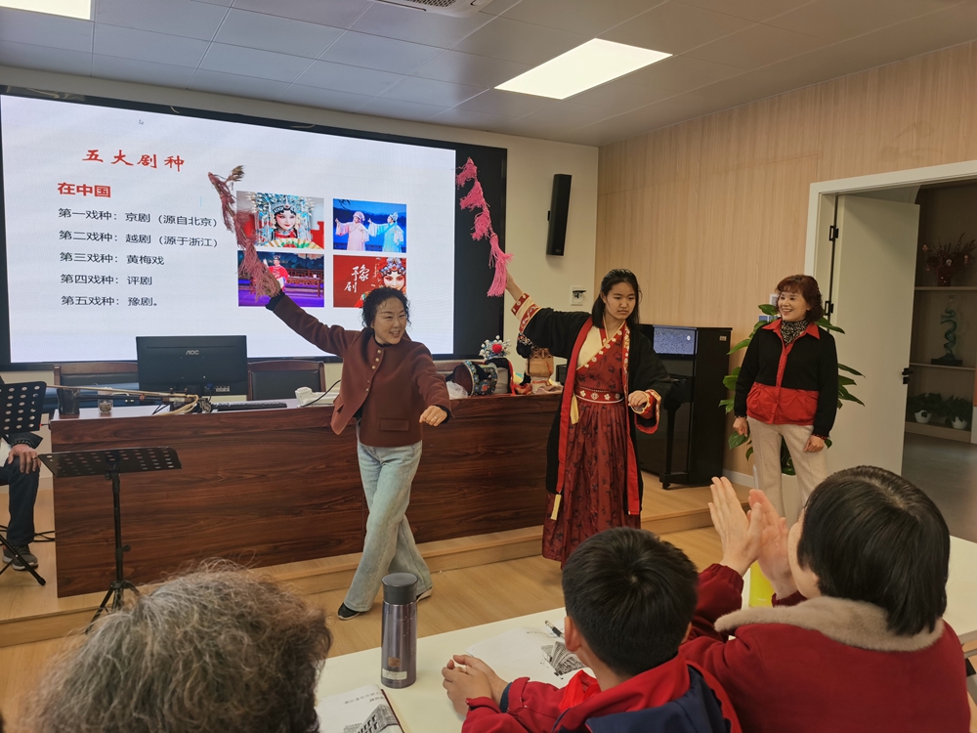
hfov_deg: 65.3
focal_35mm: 27
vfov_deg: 51.4
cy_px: 366
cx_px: 488
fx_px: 762
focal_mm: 5.56
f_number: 1.6
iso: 50
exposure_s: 1/315
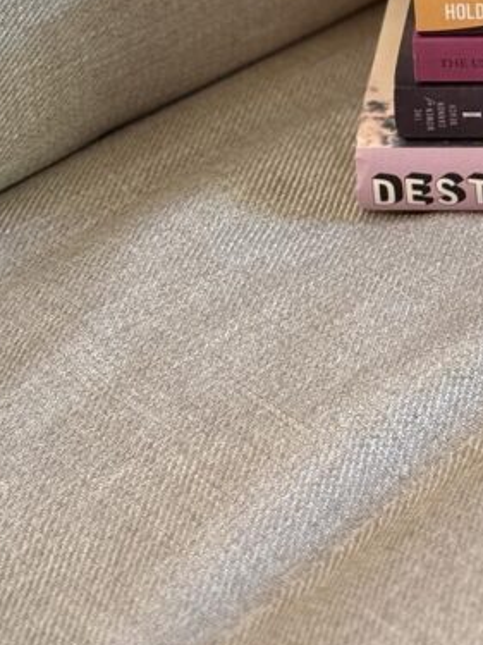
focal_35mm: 131
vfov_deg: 14.4
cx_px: 605
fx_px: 2439
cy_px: -212
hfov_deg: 11.1
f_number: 1.78
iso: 250
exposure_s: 1/60
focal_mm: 6.76
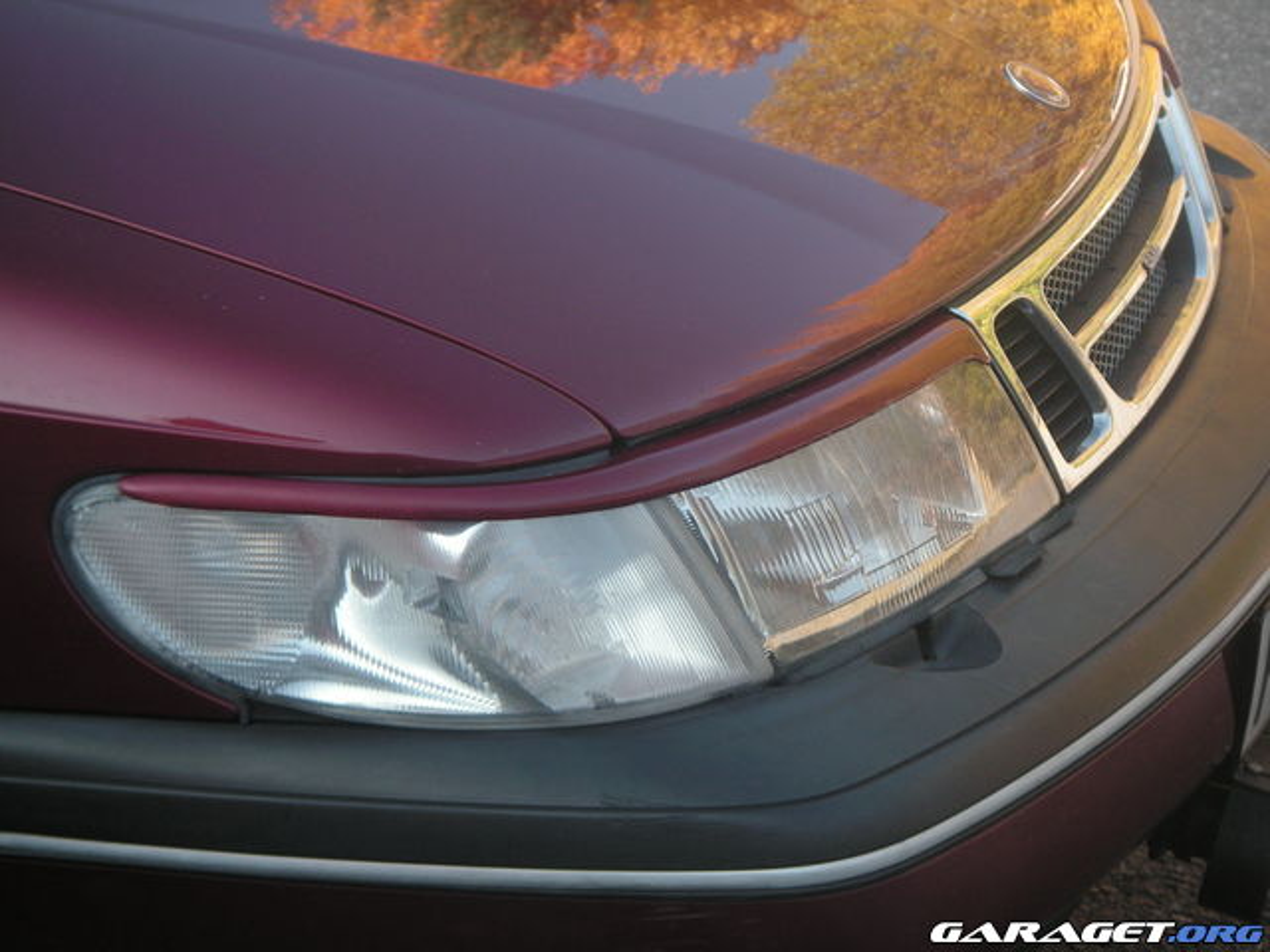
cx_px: 635
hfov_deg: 19.1
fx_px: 3779
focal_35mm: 103
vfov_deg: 14.4
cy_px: 476
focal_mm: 17.1
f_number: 4
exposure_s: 1/90
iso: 80
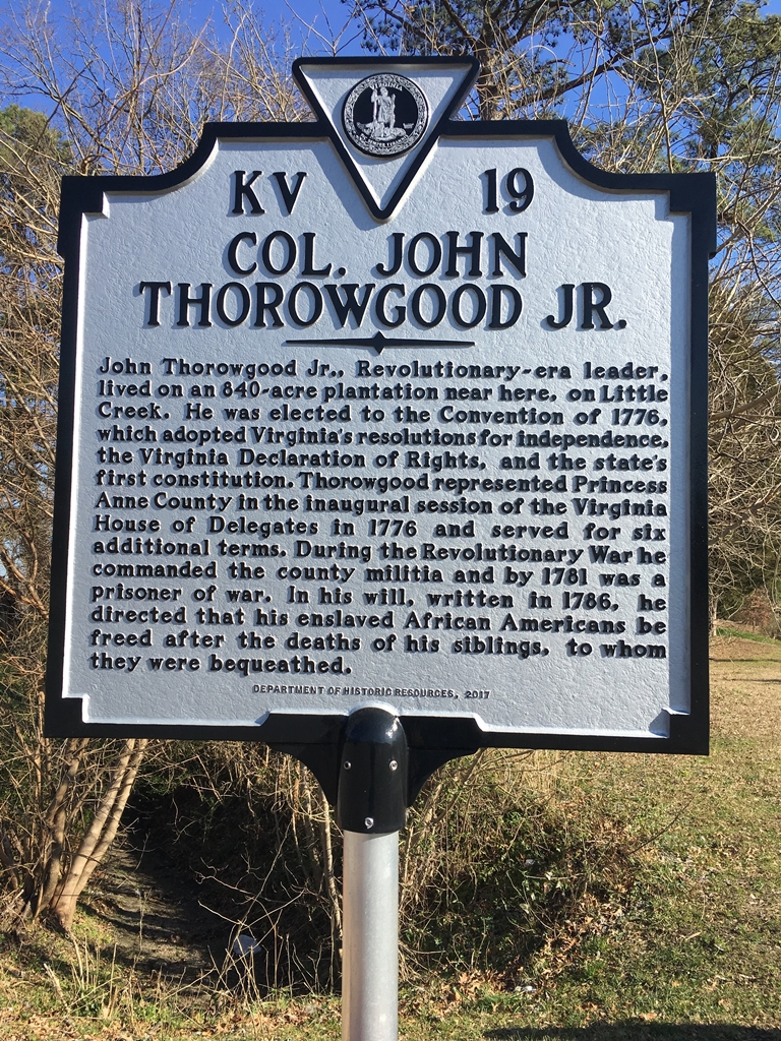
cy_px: 520
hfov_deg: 48.2
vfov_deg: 61.7
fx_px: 872
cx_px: 390
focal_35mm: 29
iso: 25
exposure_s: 1/1099
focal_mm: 4.15
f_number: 2.2
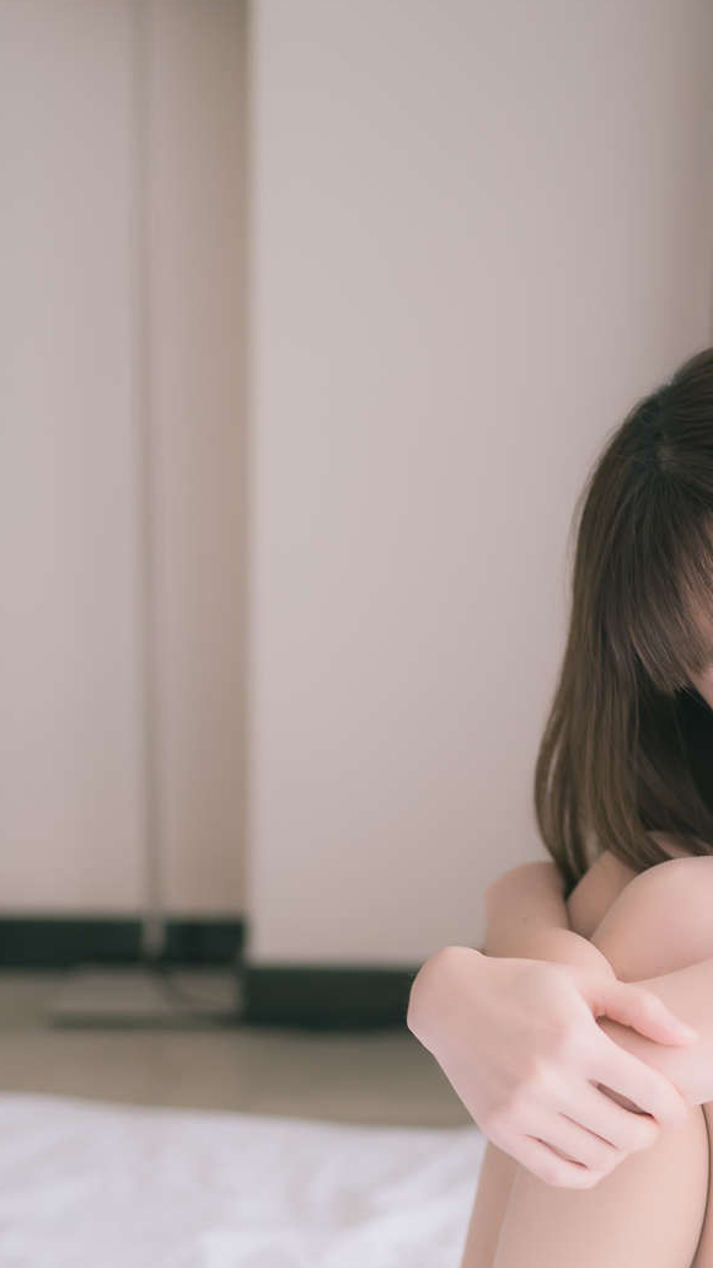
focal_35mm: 64
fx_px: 2151
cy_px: 873
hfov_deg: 18.4
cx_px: 683
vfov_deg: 32.5
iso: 500
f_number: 1.8
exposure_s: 1/160
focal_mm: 35
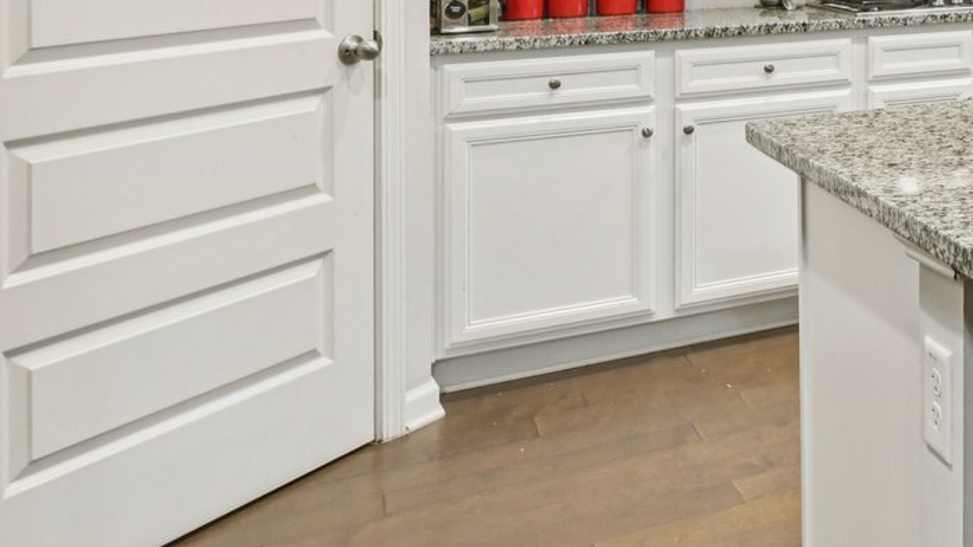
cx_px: 1258
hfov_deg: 32.2
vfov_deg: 22.6
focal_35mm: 49
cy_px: -96
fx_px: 1264
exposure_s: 1/13
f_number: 8
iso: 400
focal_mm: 16
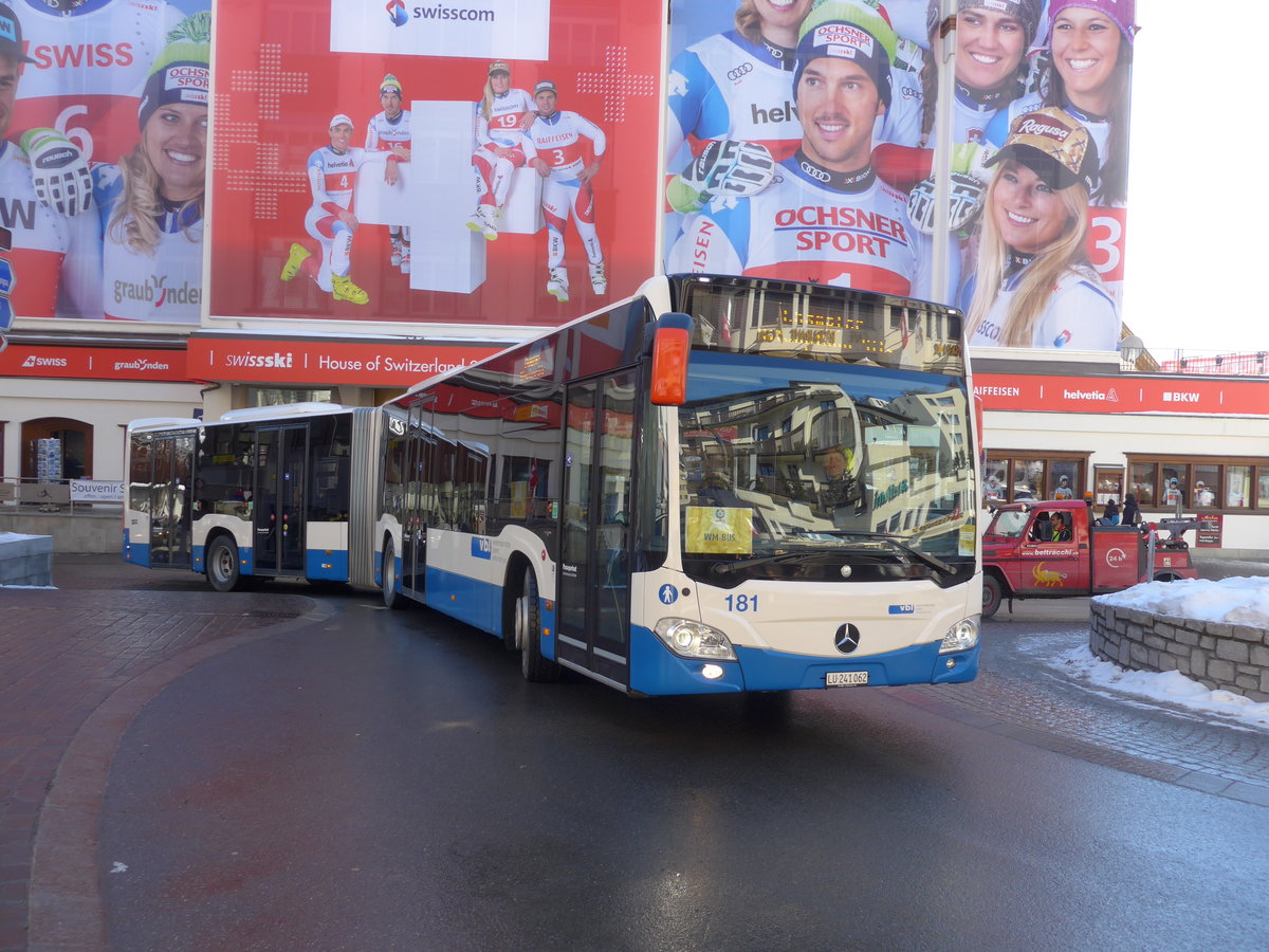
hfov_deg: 61.7
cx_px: 634
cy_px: 476
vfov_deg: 48.2
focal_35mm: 29
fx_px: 1063
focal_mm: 6
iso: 80
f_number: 2.8
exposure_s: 1/320
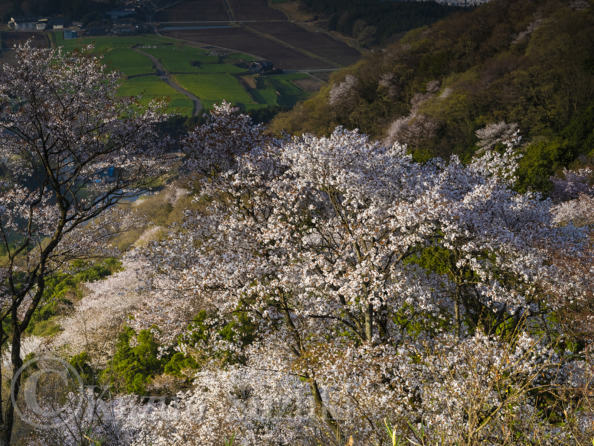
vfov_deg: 18.7
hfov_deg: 24.7
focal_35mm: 79
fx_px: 1356
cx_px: 297
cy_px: 223
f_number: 18
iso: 1600
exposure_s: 1/60
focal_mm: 100
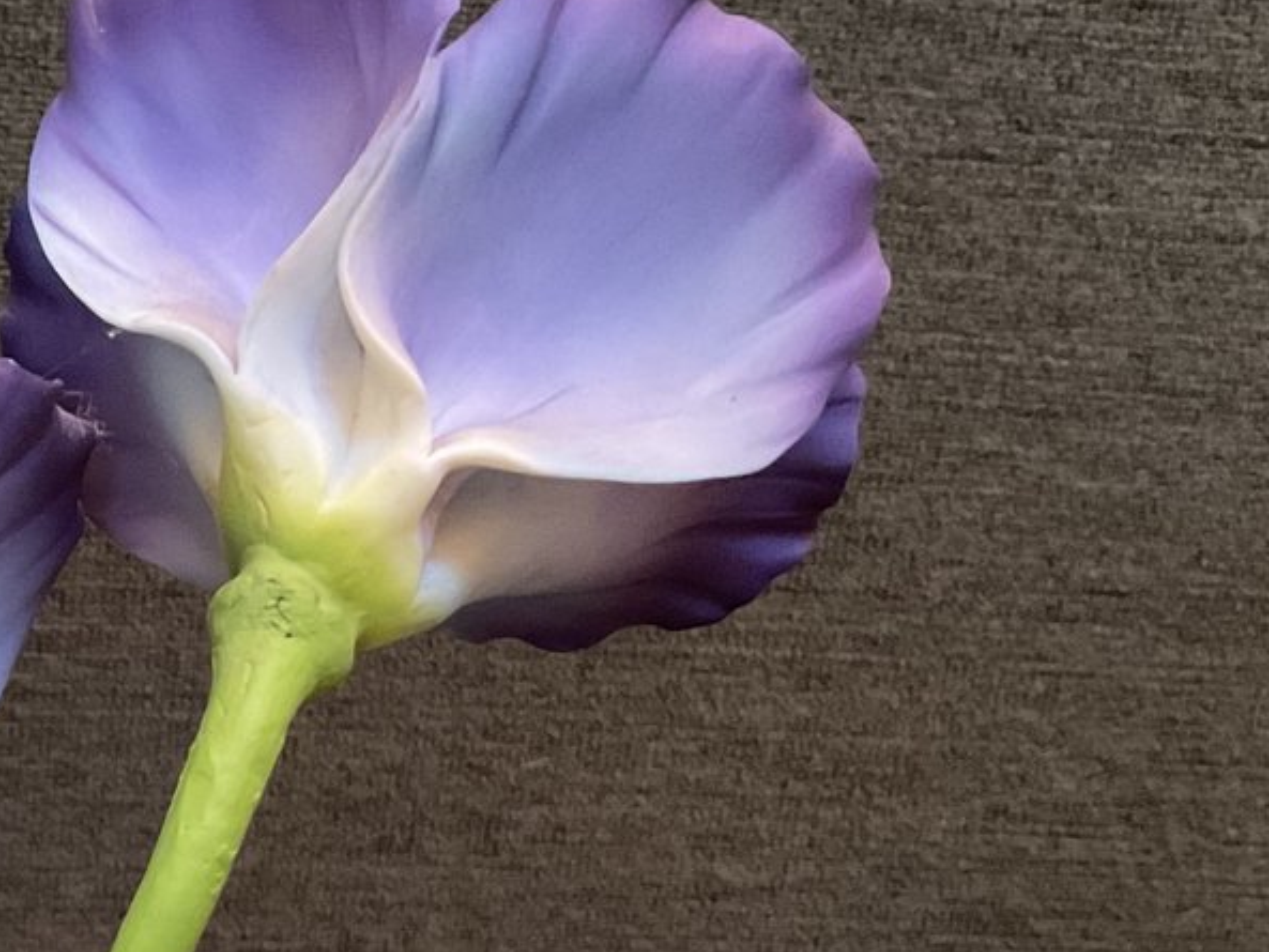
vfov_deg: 19.4
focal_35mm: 74
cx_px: -207
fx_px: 2713
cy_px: 921
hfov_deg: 24.2
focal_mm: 3
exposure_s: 1/30
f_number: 1.8
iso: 320
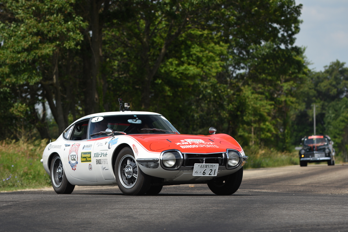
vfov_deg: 7.6
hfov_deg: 11.4
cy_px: 116
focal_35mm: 180
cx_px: 174
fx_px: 1740
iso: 100
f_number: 4
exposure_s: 1/320
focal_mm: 120
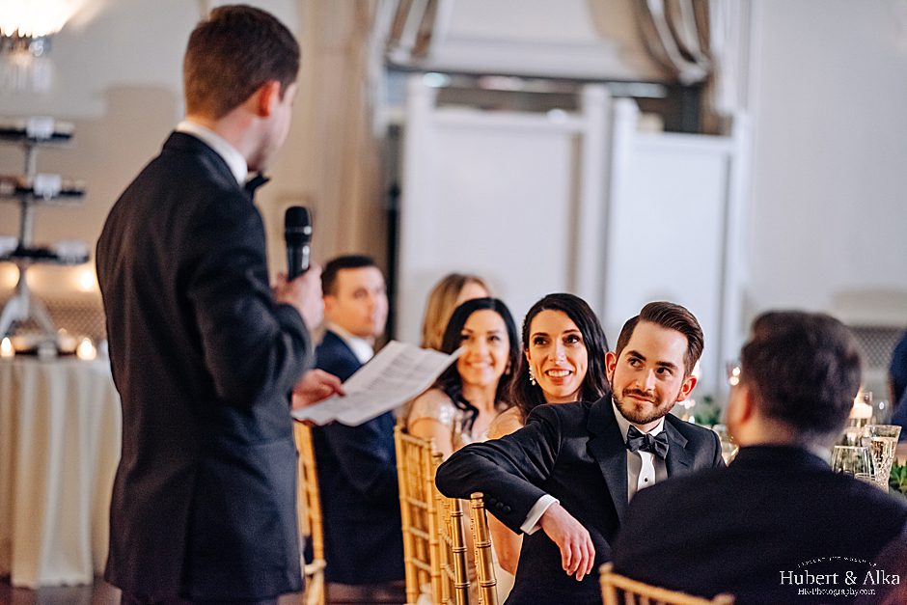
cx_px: 454
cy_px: 302
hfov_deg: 19.5
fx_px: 2646
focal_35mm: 105
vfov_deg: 13.0
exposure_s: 1/100
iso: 500
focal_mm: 105
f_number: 1.4
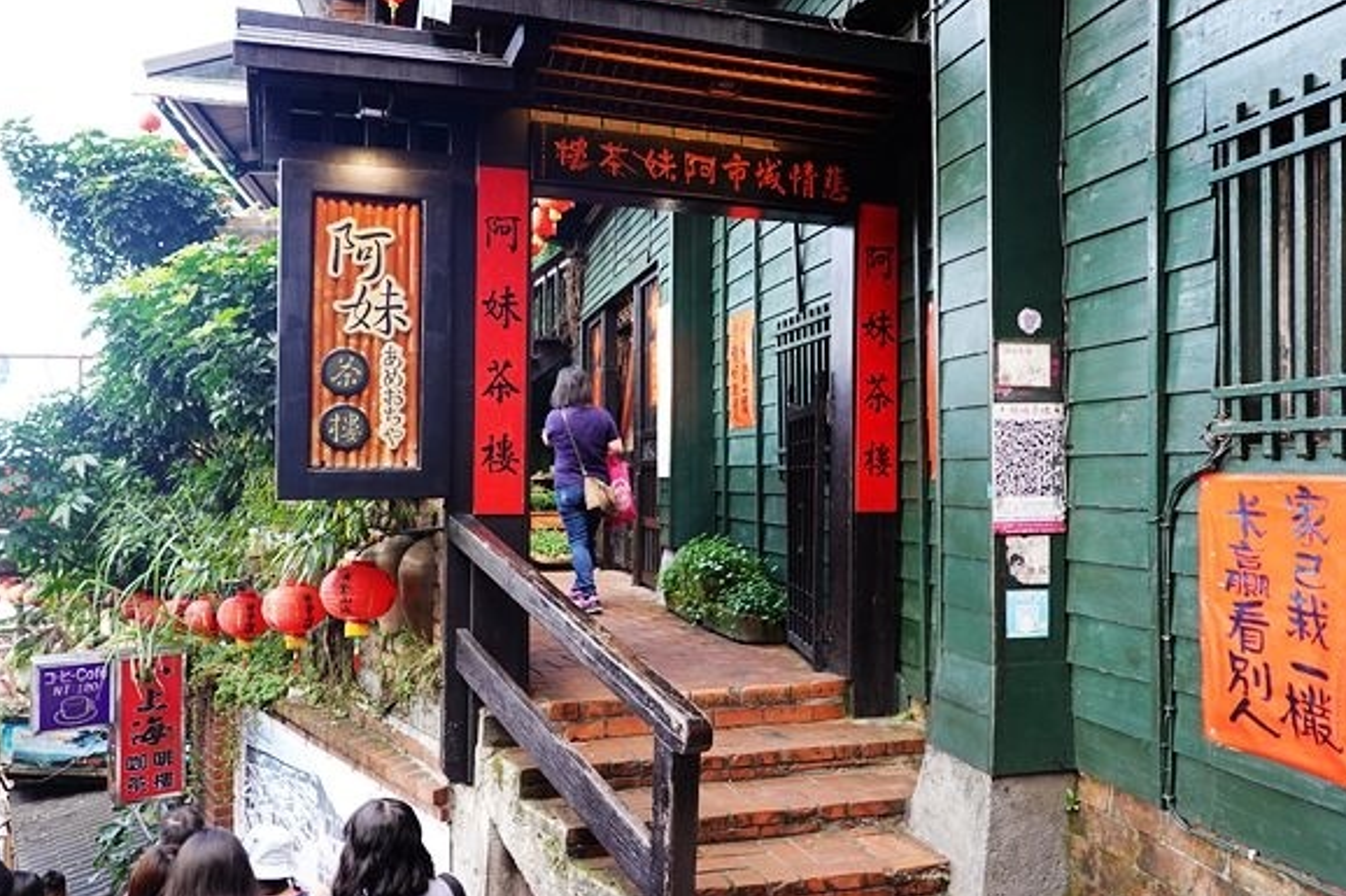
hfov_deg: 67.3
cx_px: 626
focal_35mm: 27
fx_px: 1009
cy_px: 478
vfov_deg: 47.9
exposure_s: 1/40
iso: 125
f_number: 2.8
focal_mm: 9
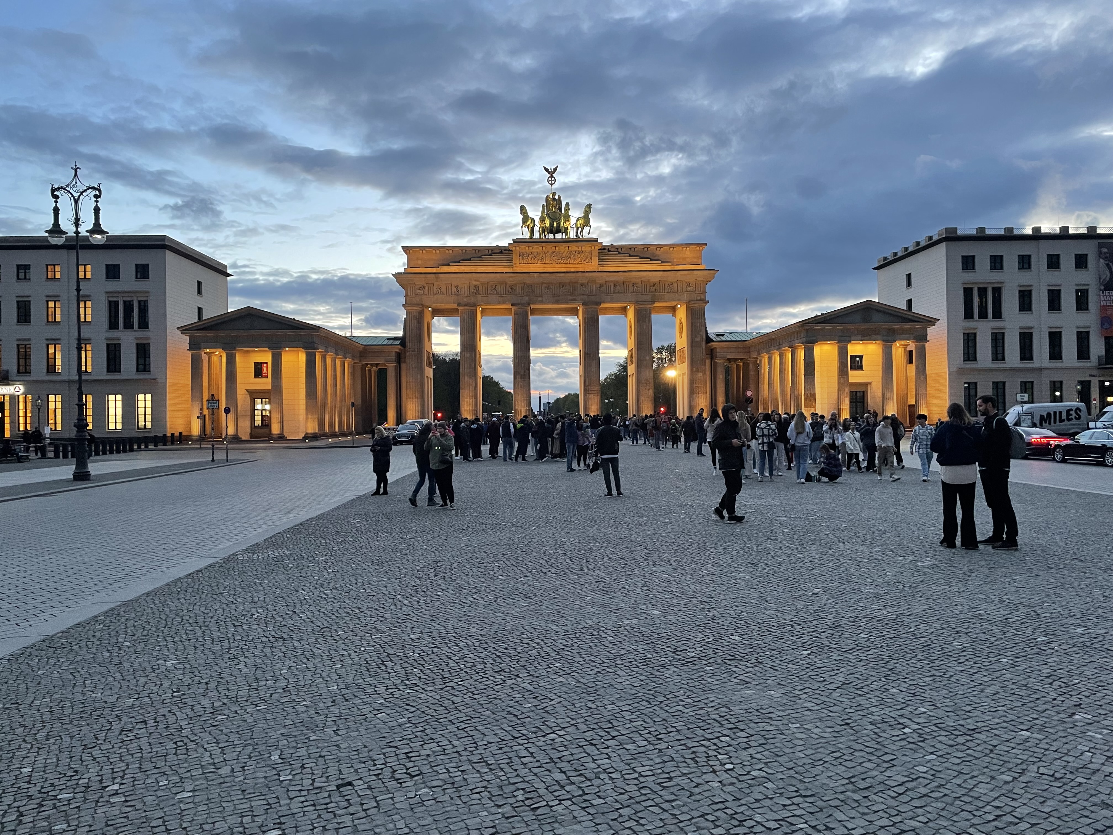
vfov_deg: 53.1
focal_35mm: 26
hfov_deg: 67.3
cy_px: 418
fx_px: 836
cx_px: 556
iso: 125
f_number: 1.6
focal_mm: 4.2
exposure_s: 1/50
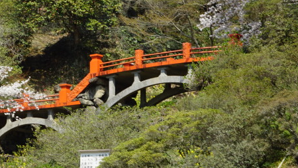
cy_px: -13
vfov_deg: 8.0
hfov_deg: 13.7
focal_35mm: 151
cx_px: -82
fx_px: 1193
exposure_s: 1/125
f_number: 11
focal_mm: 36
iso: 100
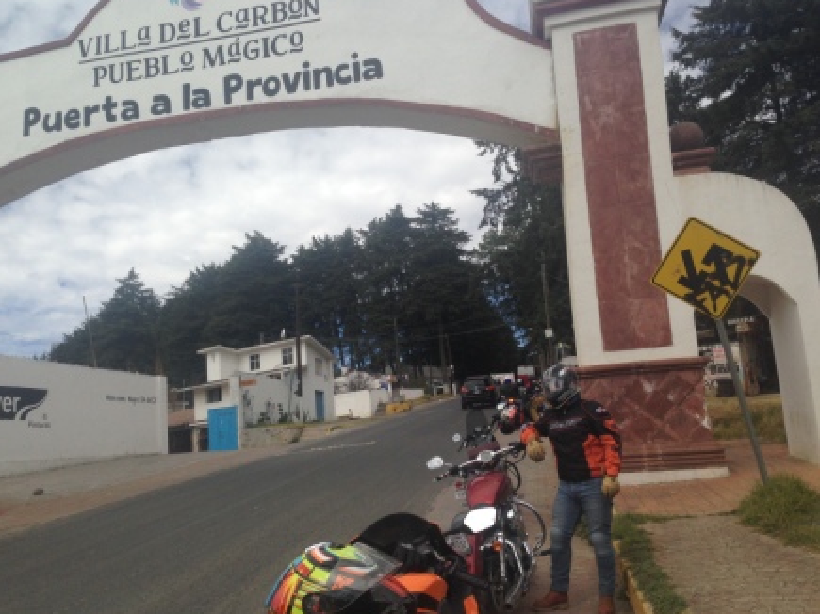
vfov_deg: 41.8
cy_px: 303
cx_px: 400
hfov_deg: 54.0
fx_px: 805
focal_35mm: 34
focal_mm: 4.12
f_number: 2.4
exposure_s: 1/2088
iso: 50
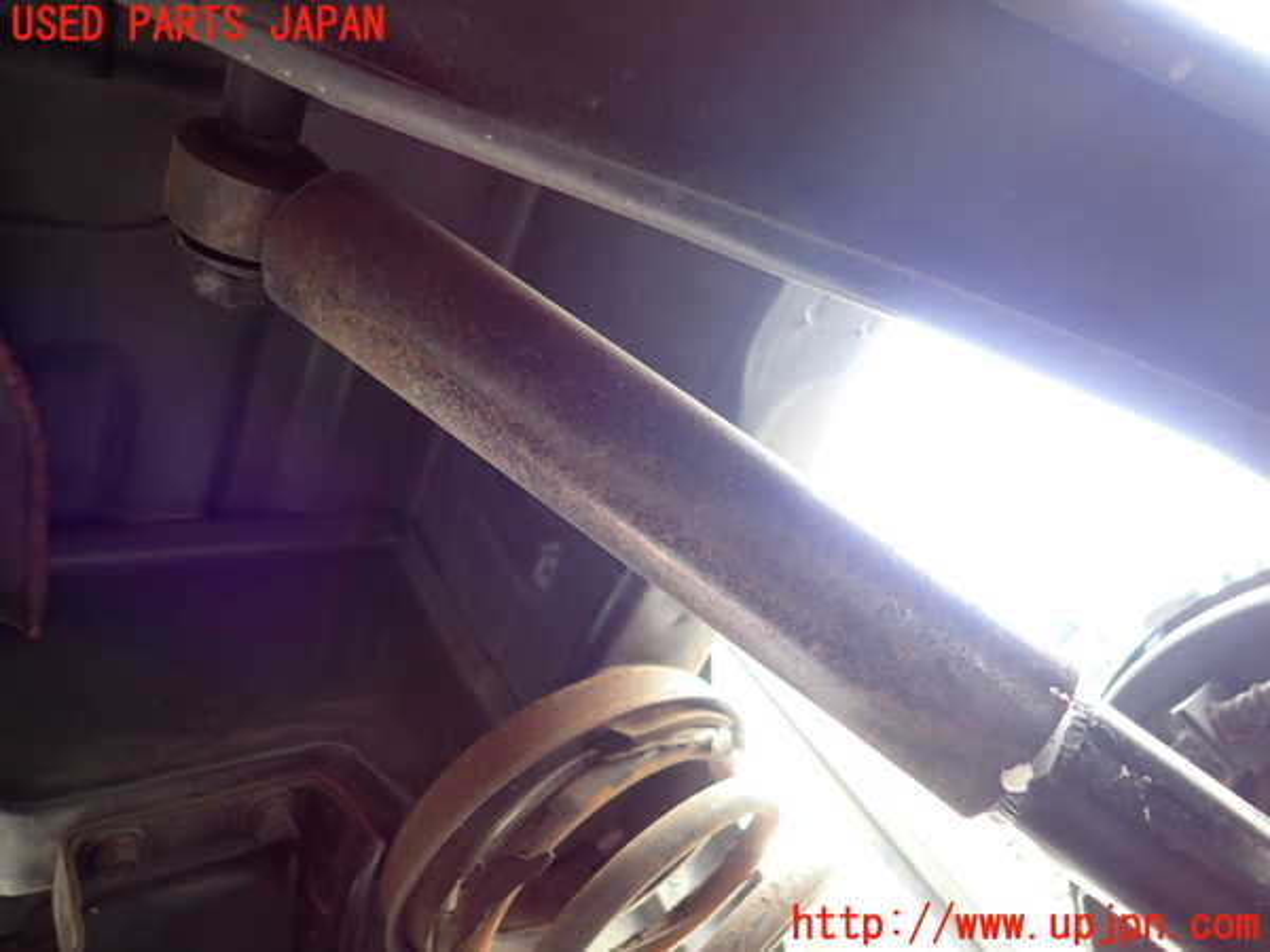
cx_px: 635
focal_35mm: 25
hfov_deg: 69.4
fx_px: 917
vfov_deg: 54.9
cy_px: 476
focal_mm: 4.5
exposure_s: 1/40
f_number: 2
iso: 200
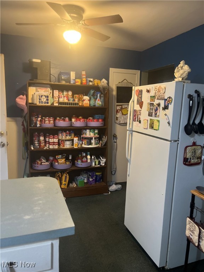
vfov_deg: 67.3
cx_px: 102
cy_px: 136
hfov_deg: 53.1
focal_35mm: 26
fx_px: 204
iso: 500
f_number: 1.6
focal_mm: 5.1
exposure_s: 1/40
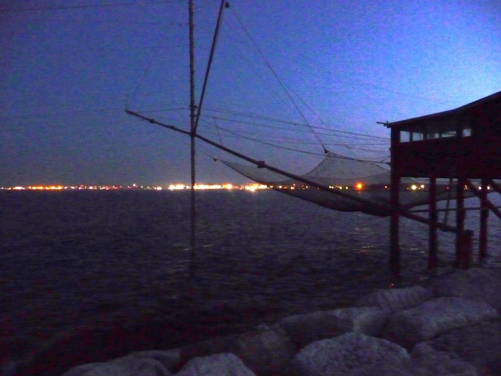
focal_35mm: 28
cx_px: 250
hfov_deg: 63.4
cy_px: 188
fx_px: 405
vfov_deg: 49.7
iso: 800
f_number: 3.3
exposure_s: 1/8
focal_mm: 4.7
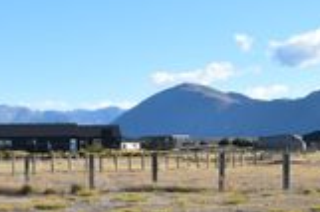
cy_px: 165
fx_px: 932
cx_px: 163
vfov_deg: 13.0
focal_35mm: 105
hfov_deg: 19.5
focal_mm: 24
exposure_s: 1/400
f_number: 10
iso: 200
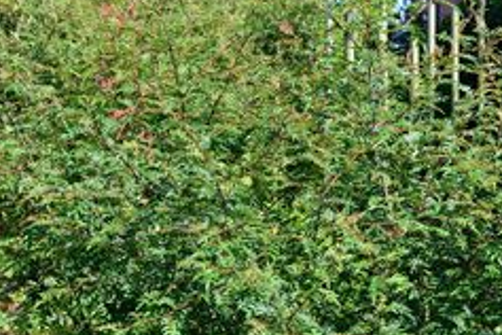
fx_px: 1617
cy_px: 289
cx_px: 494
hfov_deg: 17.3
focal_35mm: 116
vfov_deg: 11.7
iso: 160
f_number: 9
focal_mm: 55
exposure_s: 1/125
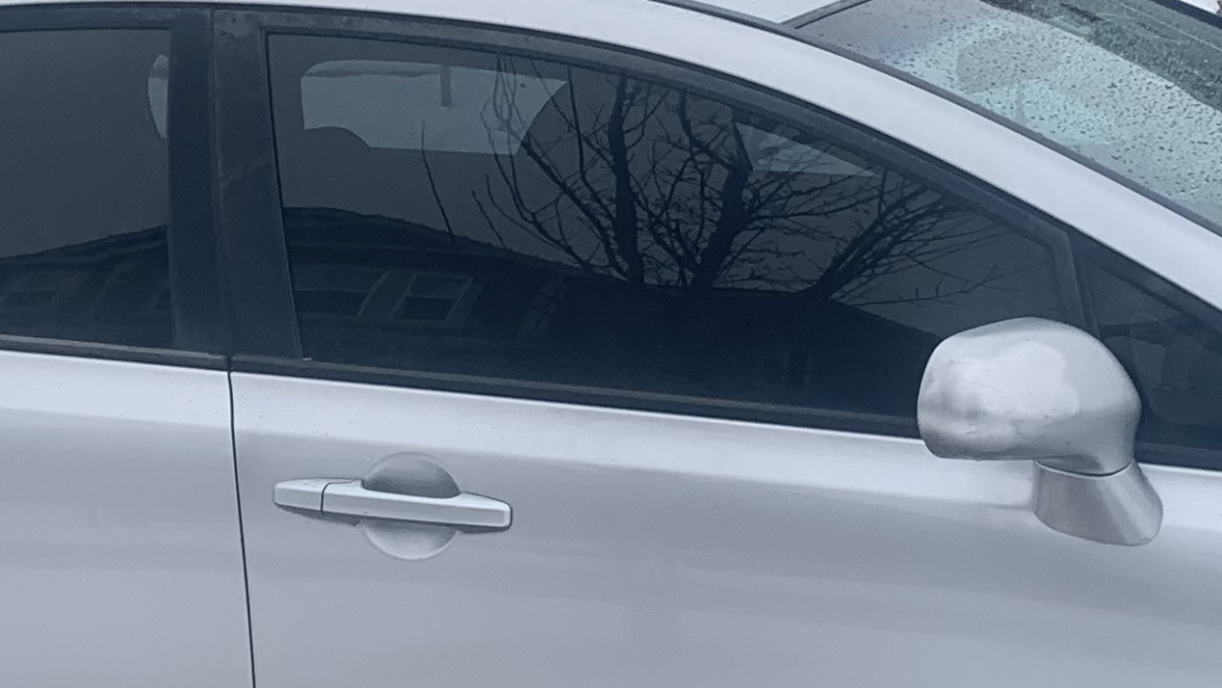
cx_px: 795
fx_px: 2916
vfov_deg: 13.4
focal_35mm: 90
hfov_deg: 23.6
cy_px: 276
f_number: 1.8
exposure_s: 1/962
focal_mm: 4.25
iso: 25
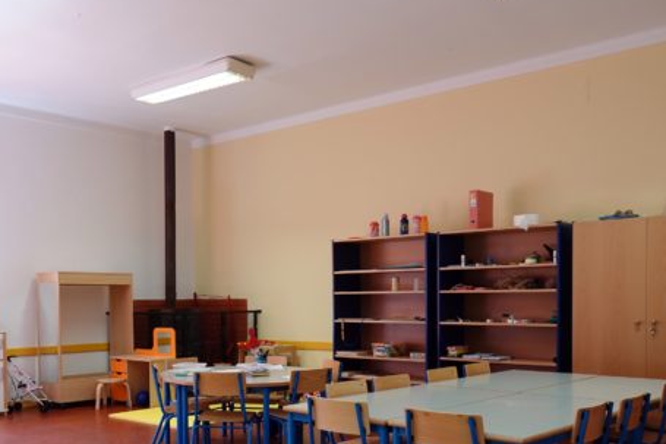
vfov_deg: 34.5
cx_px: 234
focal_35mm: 38
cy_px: 318
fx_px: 703
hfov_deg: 50.0
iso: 100
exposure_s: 1/30
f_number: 2.5
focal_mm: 8.8
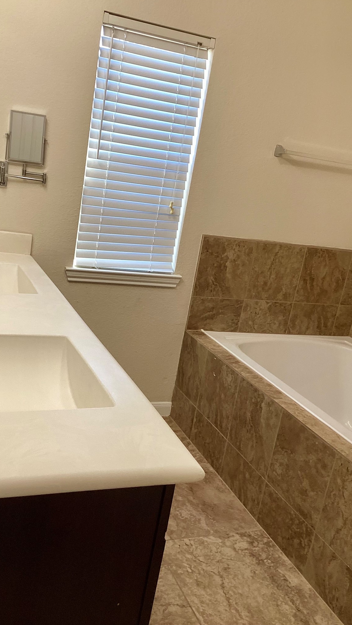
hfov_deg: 34.6
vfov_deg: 58.0
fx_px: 564
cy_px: 311
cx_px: 144
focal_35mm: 34
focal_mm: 3.3
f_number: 2.4
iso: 64
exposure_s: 1/60
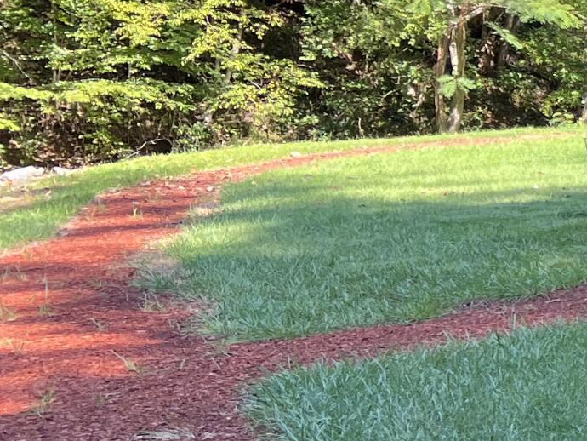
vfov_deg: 13.1
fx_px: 1917
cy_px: 136
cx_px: 1228
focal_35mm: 113
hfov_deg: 14.2
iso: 50
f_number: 1.5
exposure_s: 1/495
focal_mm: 5.7
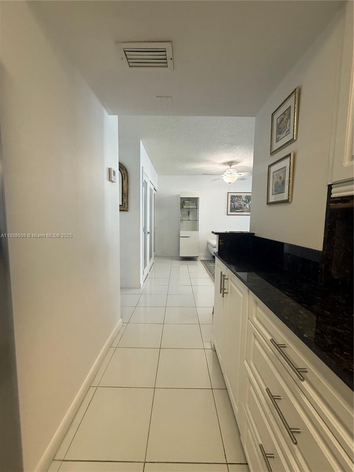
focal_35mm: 14
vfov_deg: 102.1
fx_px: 191
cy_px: 236
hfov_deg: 85.7
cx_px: 177
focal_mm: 2.22
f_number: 2.2
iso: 250
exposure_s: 1/60
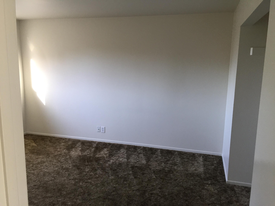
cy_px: 103
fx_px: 230
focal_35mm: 29
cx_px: 138
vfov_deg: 48.2
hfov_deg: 61.7
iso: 50
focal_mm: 4.15
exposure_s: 1/30
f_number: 2.2
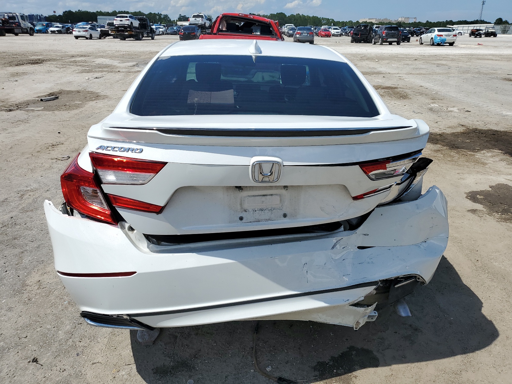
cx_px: 256
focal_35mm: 26
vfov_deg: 53.1
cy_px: 192
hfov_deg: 67.3
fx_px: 385
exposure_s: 1/5000
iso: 50
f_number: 1.5
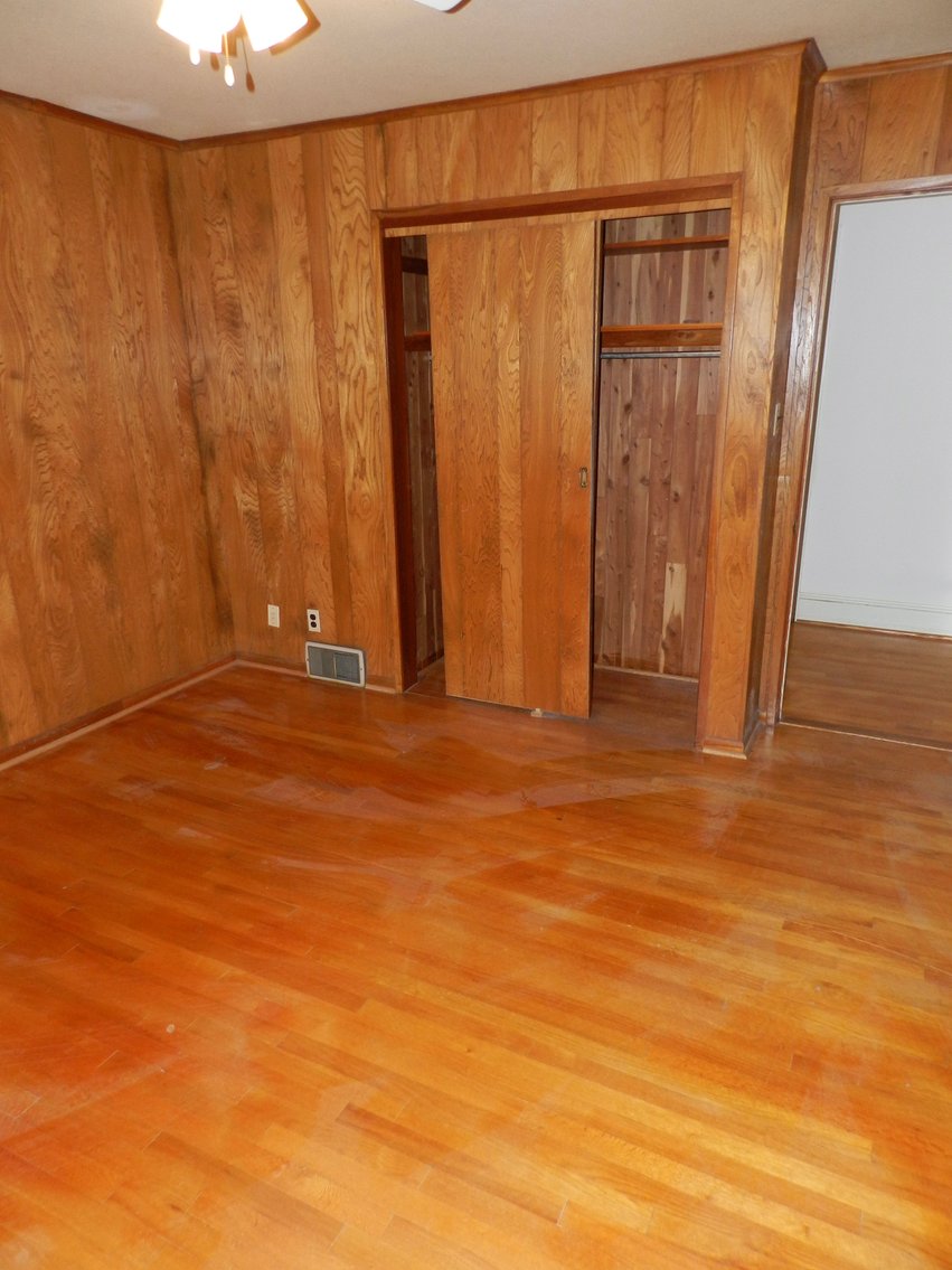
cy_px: 635
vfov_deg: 73.9
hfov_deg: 58.9
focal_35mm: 23
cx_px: 476
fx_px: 844
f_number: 3.4
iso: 250
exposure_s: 1/30
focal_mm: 4
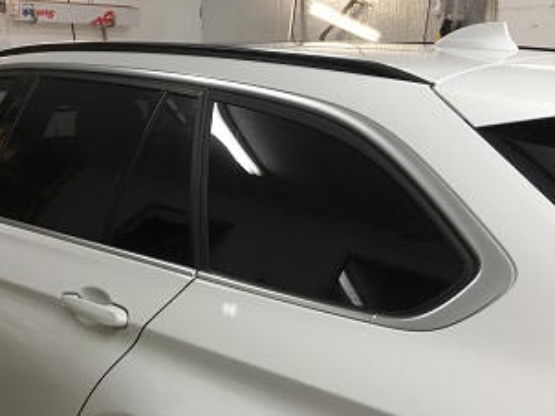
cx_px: 238
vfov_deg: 32.8
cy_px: 228
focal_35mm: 44
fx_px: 705
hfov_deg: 42.9
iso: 40
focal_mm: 4.15
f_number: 2.2
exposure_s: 1/30
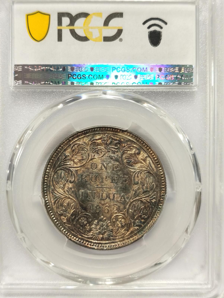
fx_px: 526
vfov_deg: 31.7
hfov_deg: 24.0
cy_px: 141
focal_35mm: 61
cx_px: 104
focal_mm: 5.56
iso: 100
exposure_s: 1/100
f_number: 16
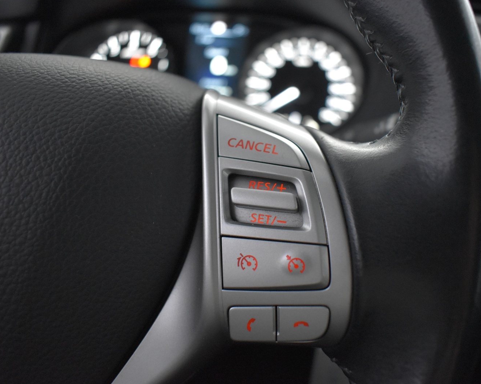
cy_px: 192
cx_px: 268
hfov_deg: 57.0
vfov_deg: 47.1
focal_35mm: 31
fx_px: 441
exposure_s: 1/60
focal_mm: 18
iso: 3200
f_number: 3.5
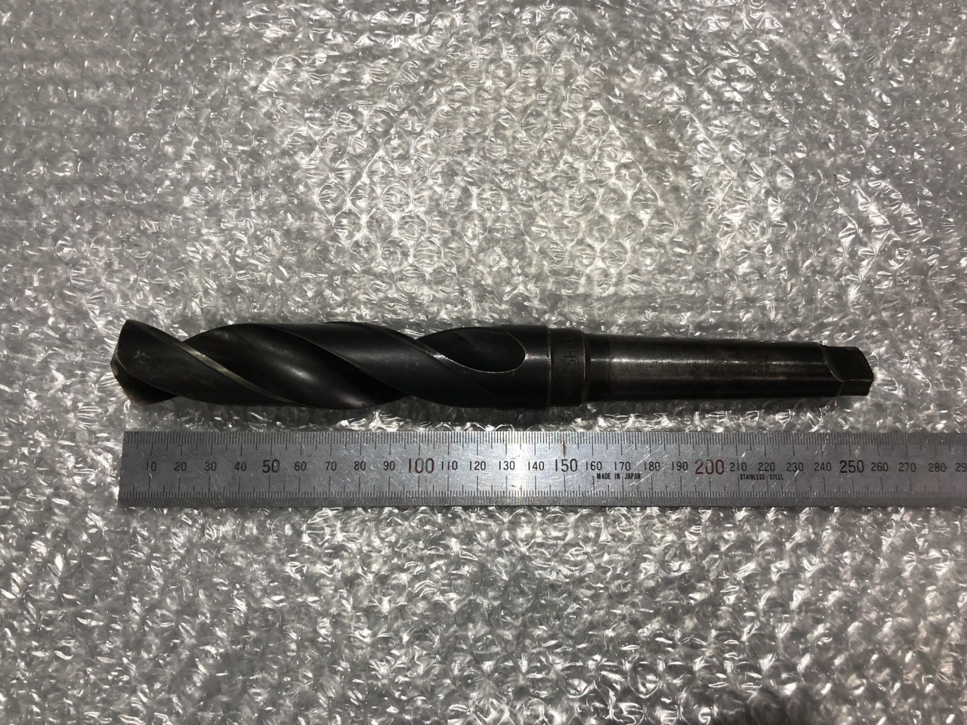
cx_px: 484
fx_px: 782
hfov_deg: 63.4
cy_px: 362
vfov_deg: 49.7
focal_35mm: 28
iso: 32
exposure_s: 1/30
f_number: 1.8
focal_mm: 3.99
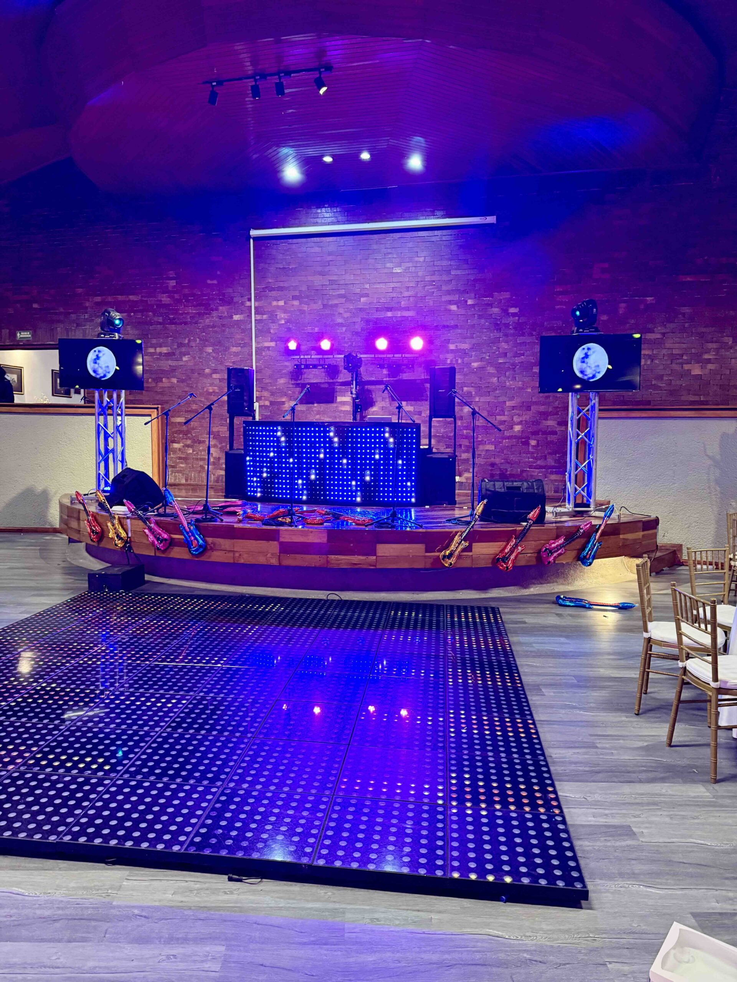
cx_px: 368
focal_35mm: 24
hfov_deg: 56.8
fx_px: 681
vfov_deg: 71.6
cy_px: 491
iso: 640
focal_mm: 6.76
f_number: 1.78
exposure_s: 1/40
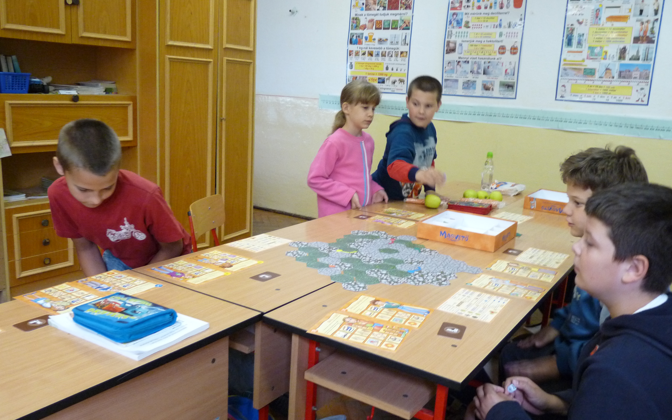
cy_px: 223
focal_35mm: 31
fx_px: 568
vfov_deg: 40.6
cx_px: 334
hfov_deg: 61.2
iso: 400
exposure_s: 1/30
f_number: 2.8
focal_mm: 5.1
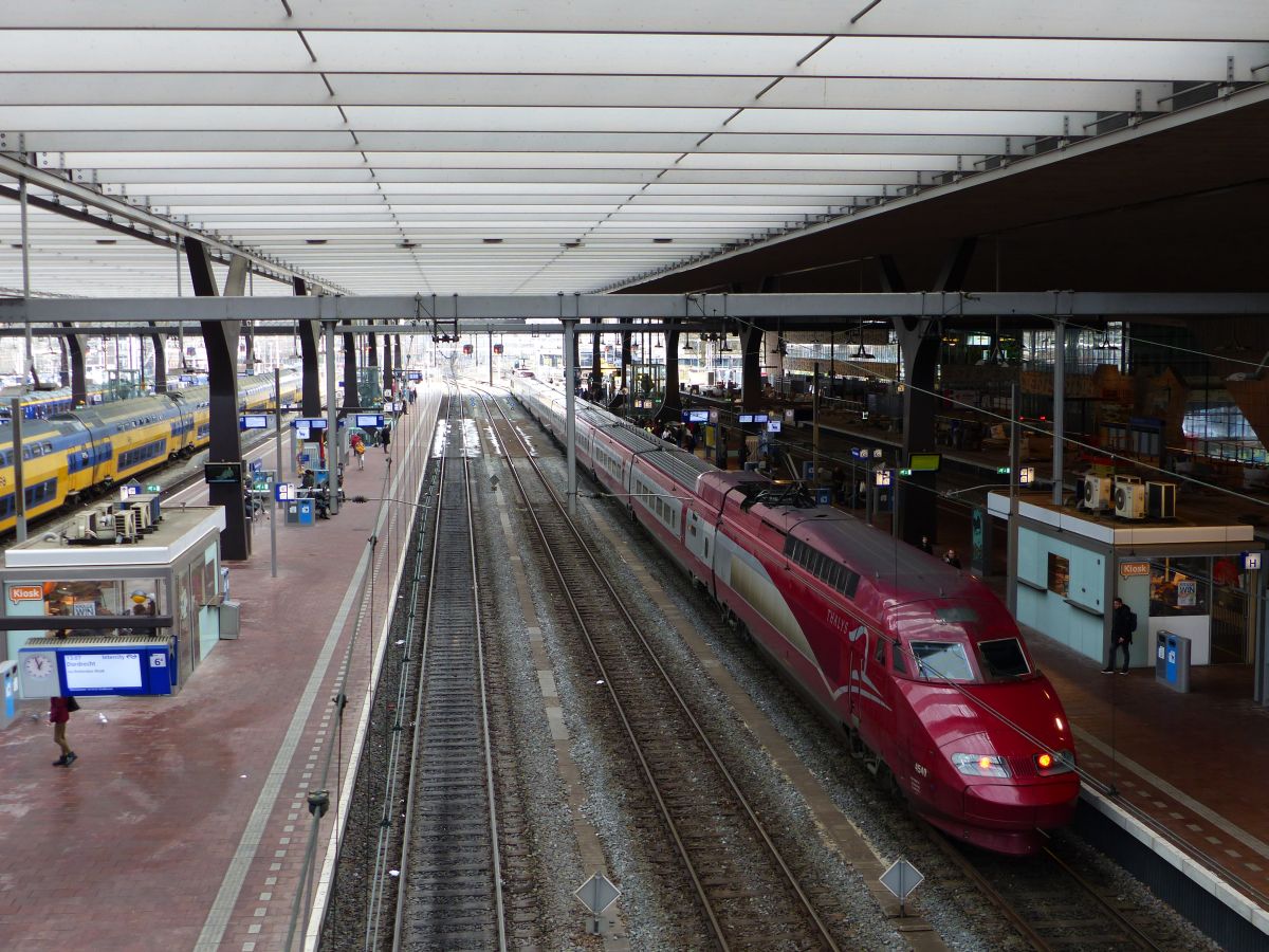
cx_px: 634
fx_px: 1540
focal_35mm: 42
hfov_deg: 44.8
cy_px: 476
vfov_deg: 34.3
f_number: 3.2
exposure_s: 1/125
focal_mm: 7.6
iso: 100
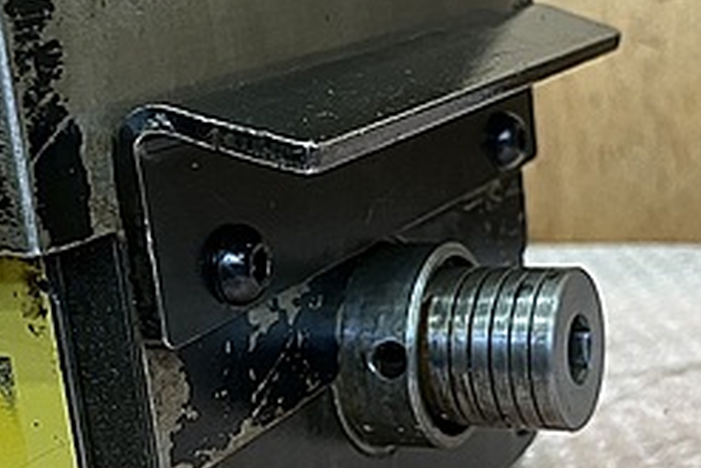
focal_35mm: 70
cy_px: 281
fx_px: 1364
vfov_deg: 19.5
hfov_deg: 28.8
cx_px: 324
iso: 250
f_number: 1.6
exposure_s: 1/60
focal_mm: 5.1
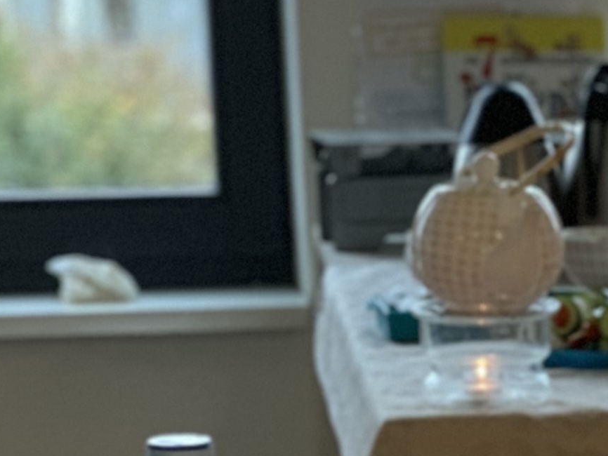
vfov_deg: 5.9
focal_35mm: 242
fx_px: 4252
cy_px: 1003
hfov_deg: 8.0
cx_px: 940
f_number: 2.4
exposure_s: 1/60
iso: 160
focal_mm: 6
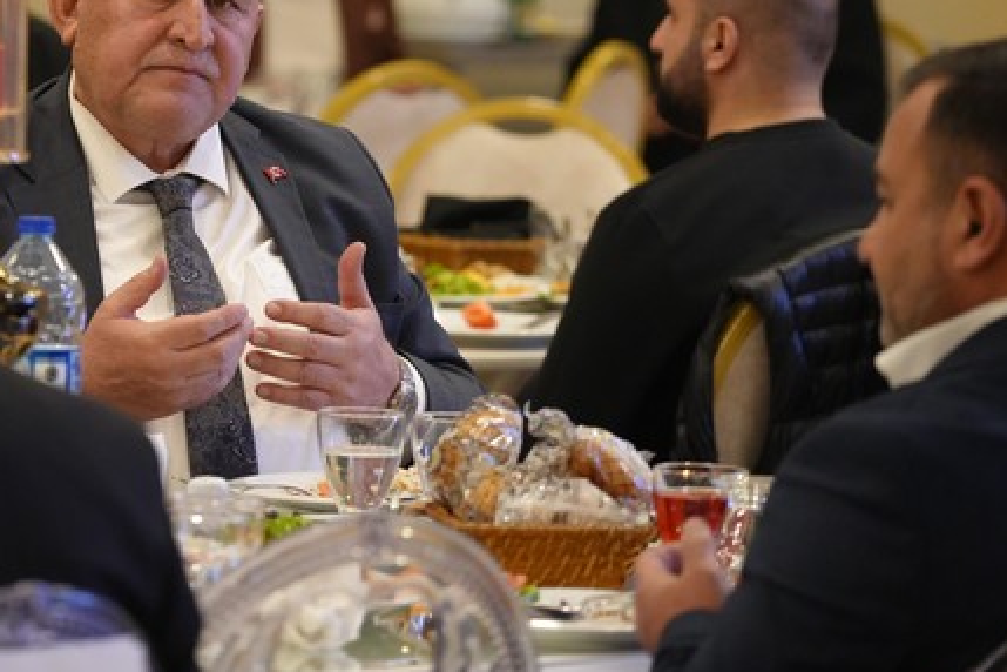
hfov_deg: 7.6
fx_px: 7580
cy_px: 147
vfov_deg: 5.1
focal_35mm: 271
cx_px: 211
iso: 5000
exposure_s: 1/160
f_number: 4
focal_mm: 157
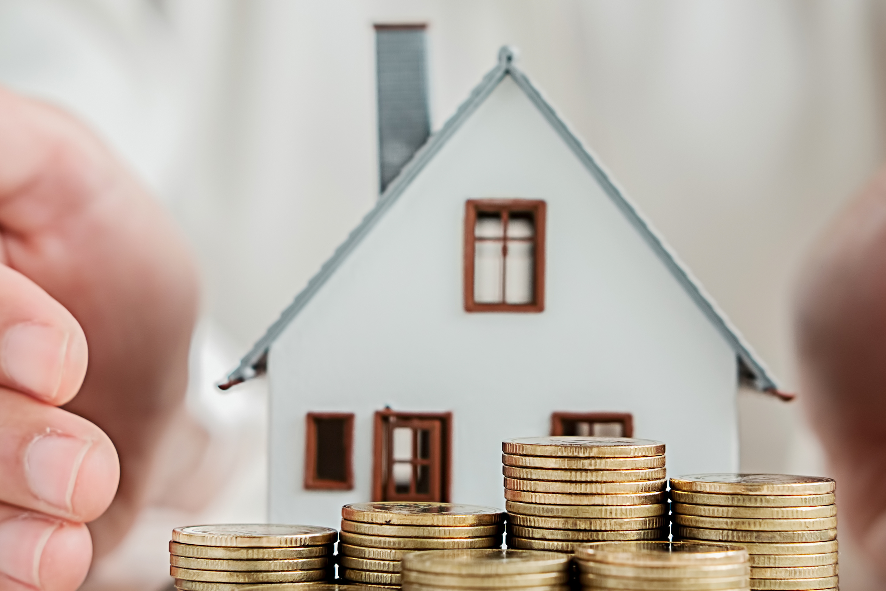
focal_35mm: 100
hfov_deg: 20.4
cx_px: 531
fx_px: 2461
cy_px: 266
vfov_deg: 13.7
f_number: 4
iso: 400
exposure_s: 1/100
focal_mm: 35
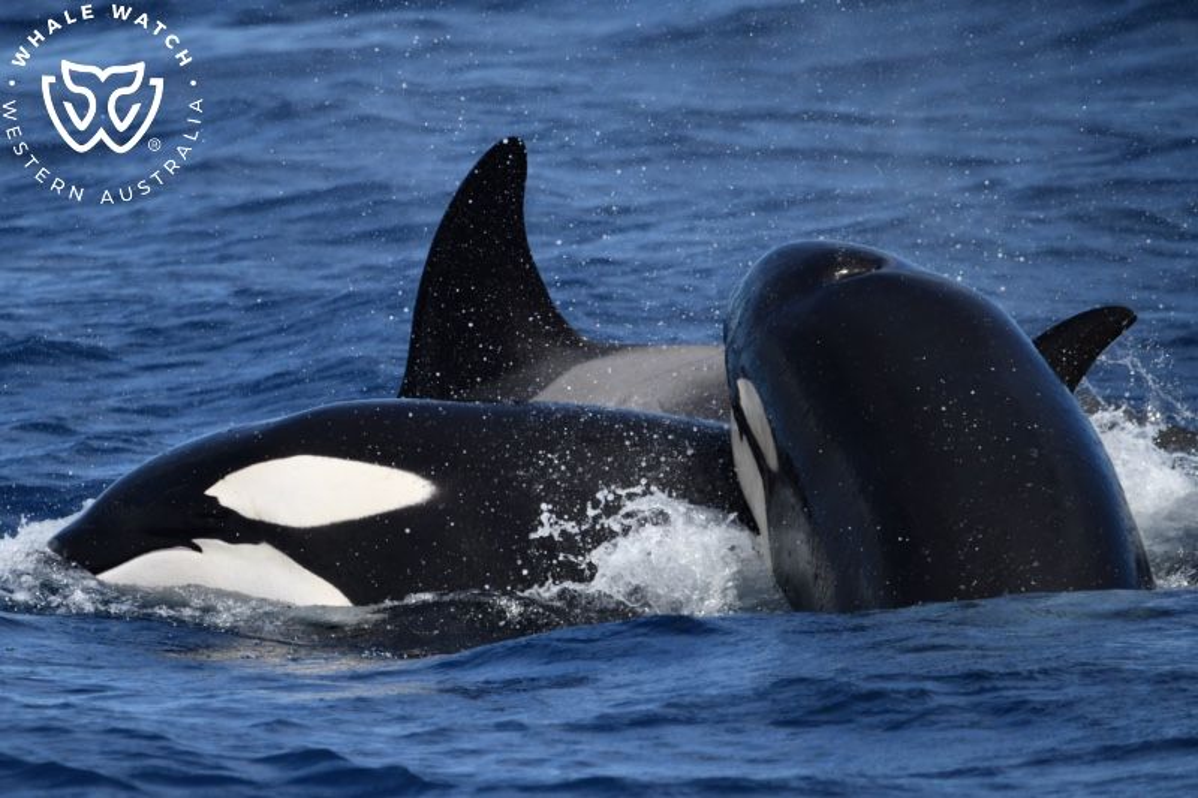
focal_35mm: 600
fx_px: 19961
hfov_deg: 3.4
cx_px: 599
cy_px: 399
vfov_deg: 2.3
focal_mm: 600
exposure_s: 1/8000
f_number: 6.3
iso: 1100
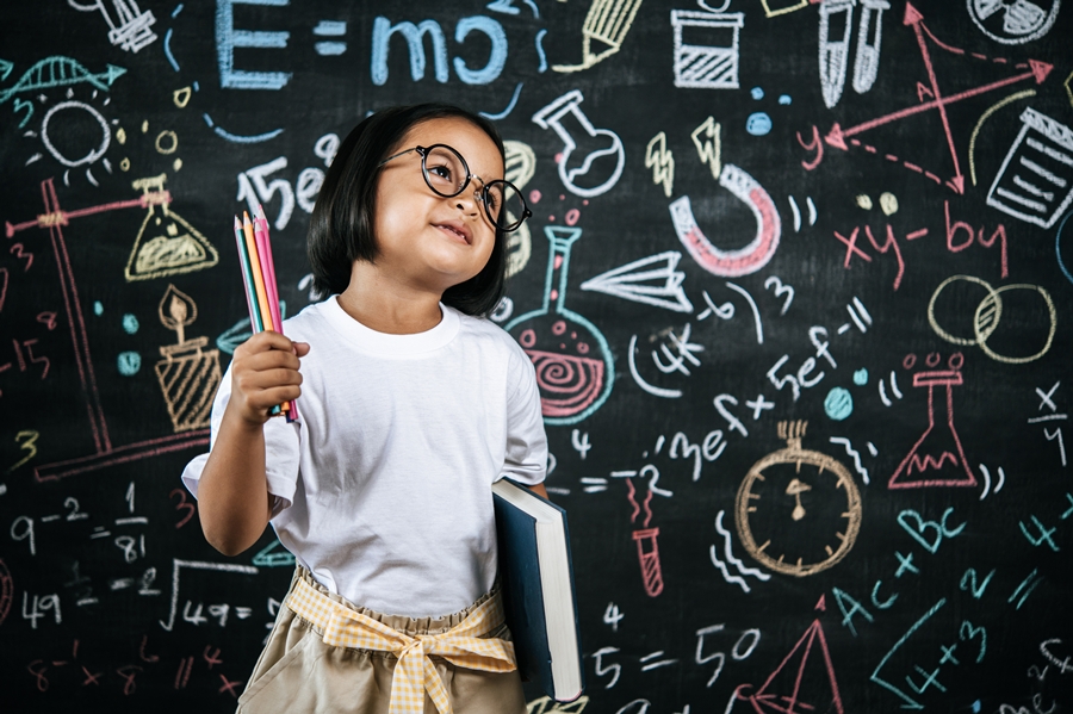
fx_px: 1787
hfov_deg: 33.4
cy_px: 357
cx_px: 536
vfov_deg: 22.6
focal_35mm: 60
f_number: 2.8
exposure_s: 1/200
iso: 400
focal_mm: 60
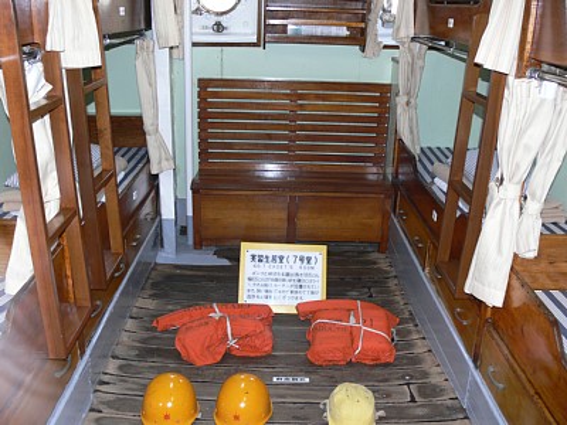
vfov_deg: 40.7
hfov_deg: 52.6
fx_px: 573
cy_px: 212
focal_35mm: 35
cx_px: 284
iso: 100
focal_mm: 7.4
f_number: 2.8
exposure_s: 1/20
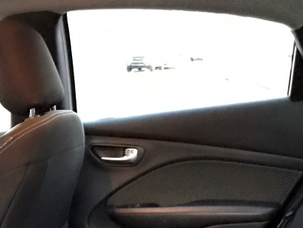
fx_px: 621
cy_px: 257
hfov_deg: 27.1
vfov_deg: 19.7
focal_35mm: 71
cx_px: 80
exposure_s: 1/4
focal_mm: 3.99
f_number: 1.8
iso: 100
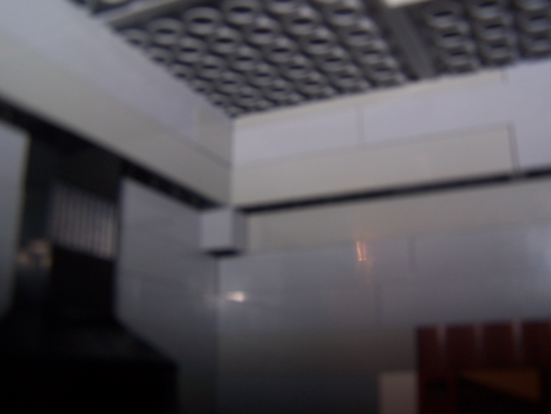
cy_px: 207
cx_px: 276
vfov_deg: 37.7
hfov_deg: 49.0
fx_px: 605
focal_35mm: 38
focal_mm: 6.3
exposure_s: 1/60
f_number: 2.8
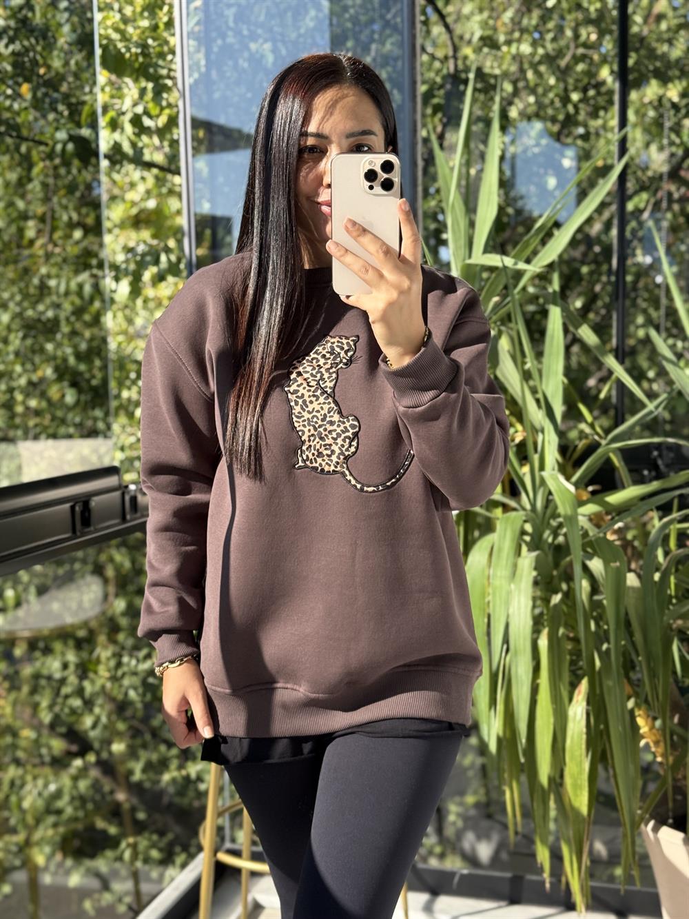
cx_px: 344
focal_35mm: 48
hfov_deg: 30.3
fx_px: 1274
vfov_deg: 39.7
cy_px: 460
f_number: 1.78
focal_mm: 6.76
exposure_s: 1/1242
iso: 64
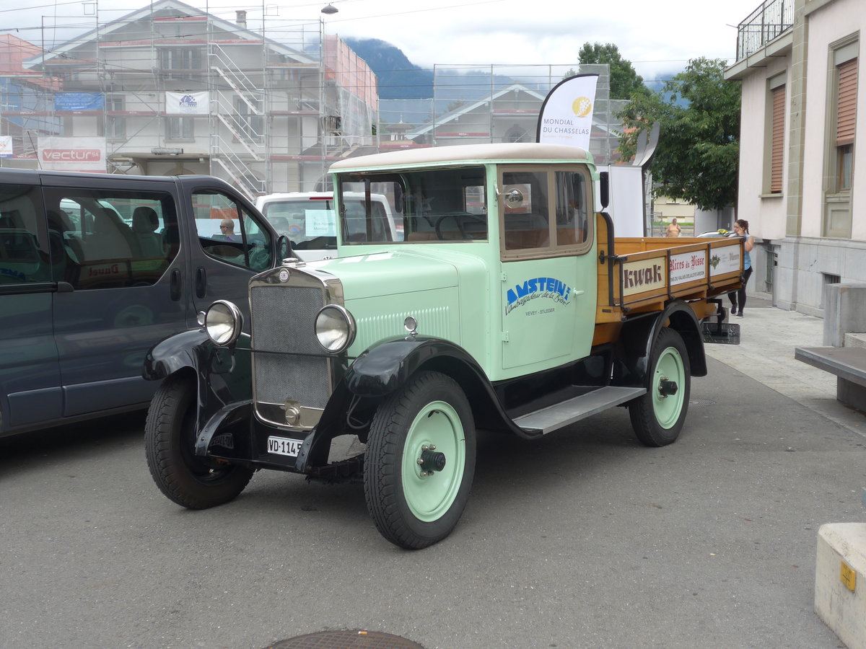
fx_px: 1101
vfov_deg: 32.9
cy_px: 324
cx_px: 433
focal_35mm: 44
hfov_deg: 42.9
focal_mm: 9
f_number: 2.8
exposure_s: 1/320
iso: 80
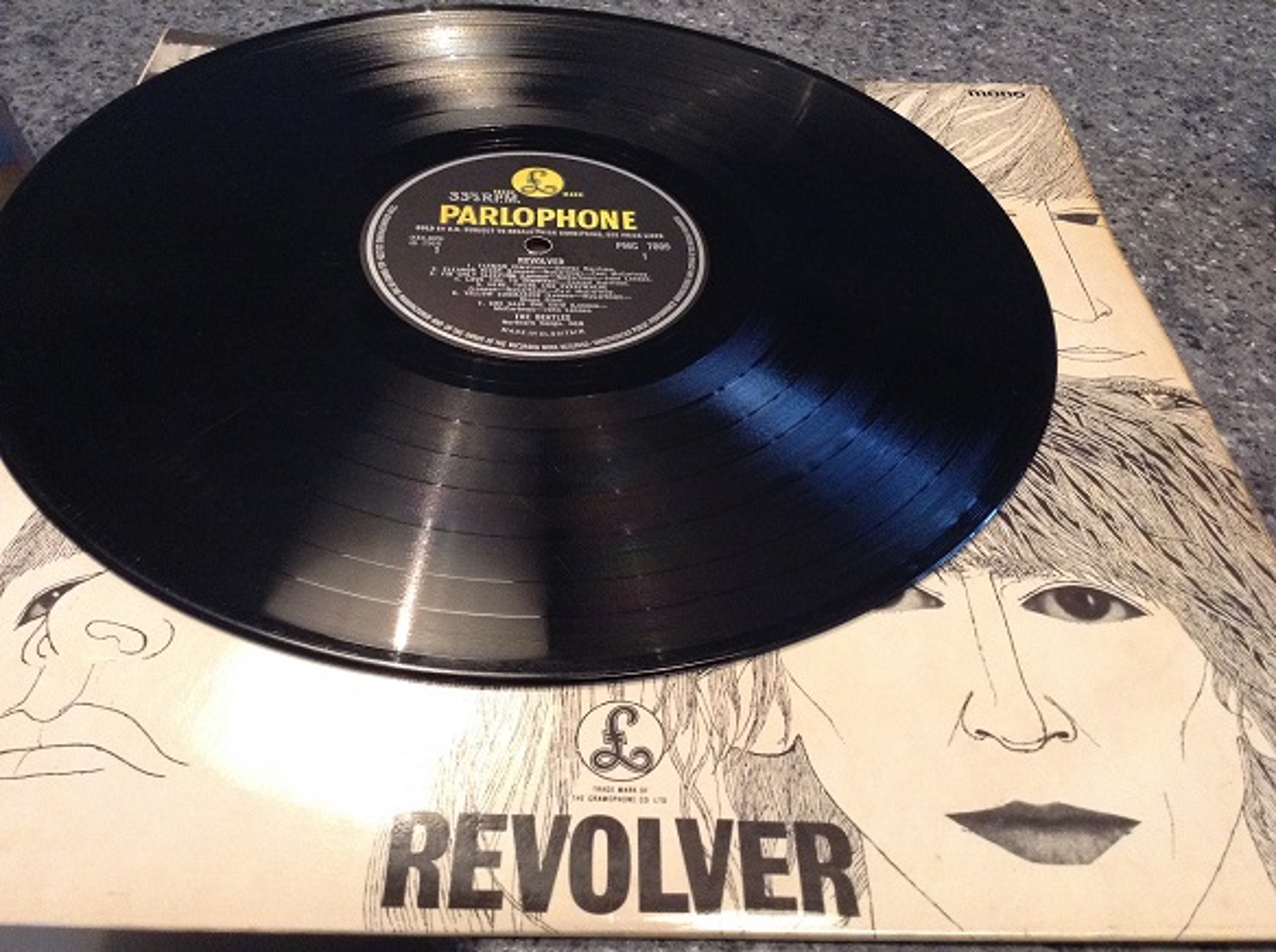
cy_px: 476
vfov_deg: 42.8
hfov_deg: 55.4
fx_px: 1214
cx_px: 638
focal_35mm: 33
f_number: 2.4
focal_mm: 3.3
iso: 200
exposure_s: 1/24
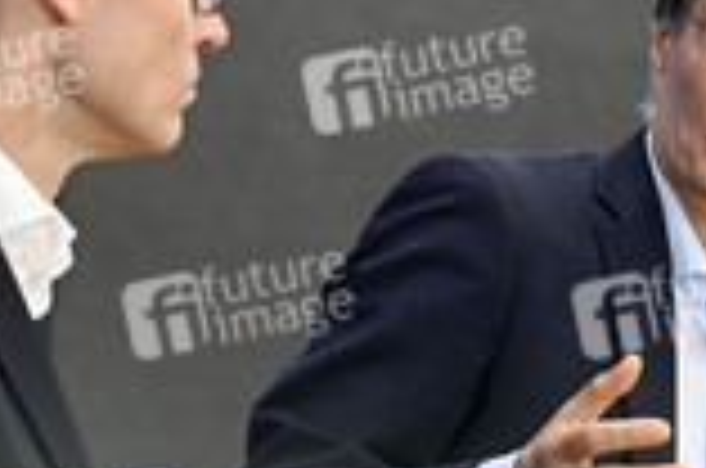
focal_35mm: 503
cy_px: 418
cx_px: 749
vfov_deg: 2.7
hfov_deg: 4.1
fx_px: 9844
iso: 3200
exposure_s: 1/500
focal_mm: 175
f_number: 5.6
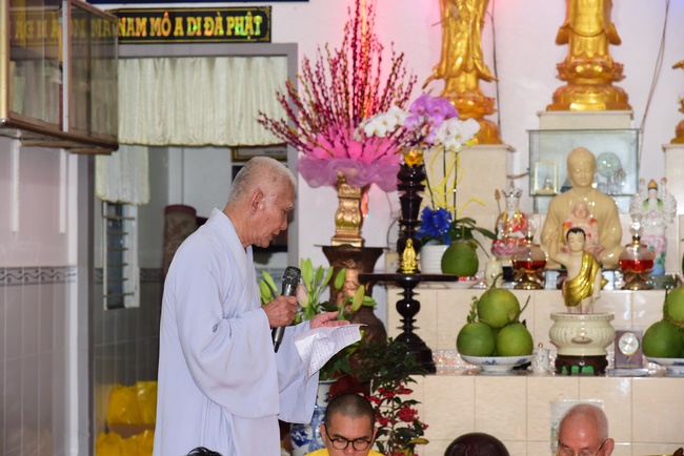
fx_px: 1863
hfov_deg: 20.8
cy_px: 228
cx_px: 342
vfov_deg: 14.0
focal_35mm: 98
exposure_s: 1/80
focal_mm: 98
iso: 1000
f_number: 5
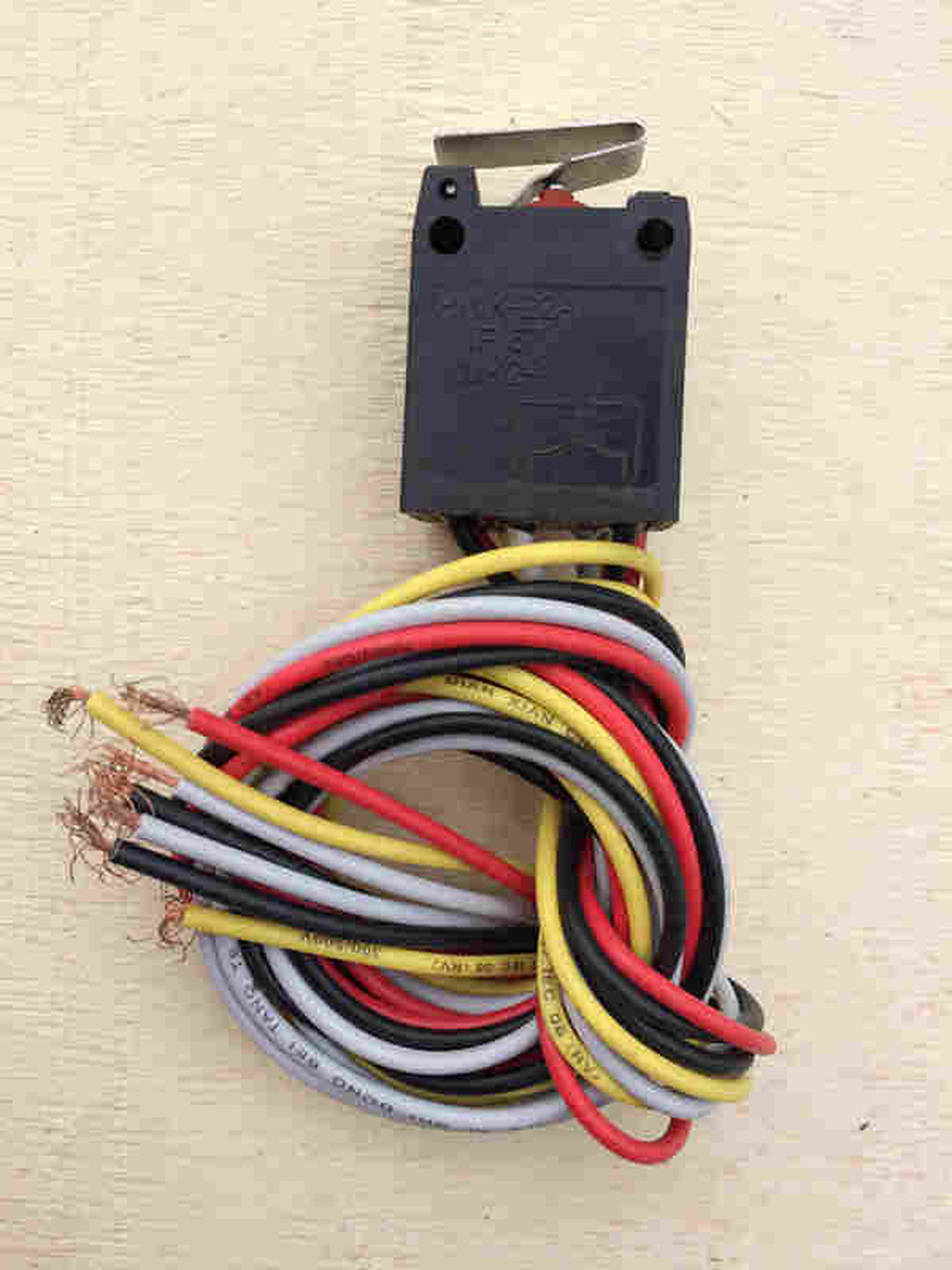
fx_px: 1063
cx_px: 476
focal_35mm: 29
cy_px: 635
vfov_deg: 61.7
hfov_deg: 48.2
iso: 32
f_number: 2.2
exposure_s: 1/720
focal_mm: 4.15
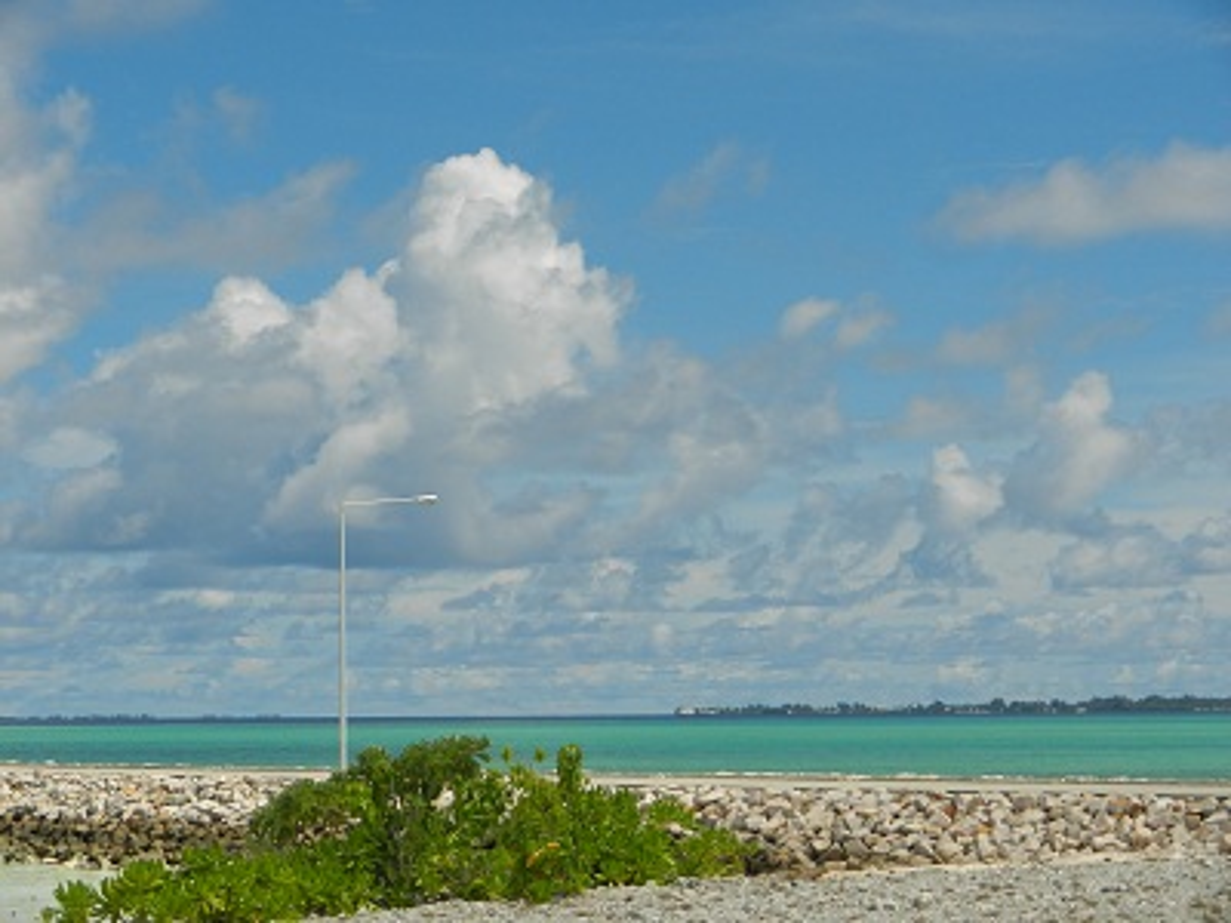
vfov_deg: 16.2
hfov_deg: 21.5
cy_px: 462
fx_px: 3236
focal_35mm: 91
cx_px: 616
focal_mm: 16.3
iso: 160
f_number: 9.8
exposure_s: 1/500
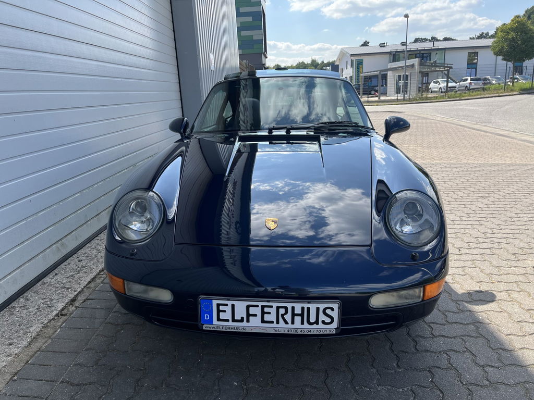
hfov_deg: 67.3
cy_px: 200
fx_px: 401
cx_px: 267
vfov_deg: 53.1
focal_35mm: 26
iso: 50
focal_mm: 5.1
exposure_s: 1/1647
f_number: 1.6
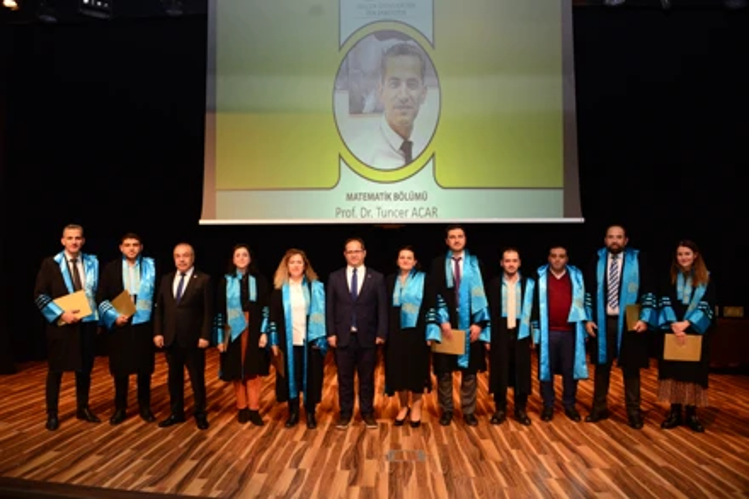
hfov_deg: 65.5
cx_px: 374
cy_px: 250
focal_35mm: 28
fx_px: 582
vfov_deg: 46.4
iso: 1600
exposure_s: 1/200
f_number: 3.5
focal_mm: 28
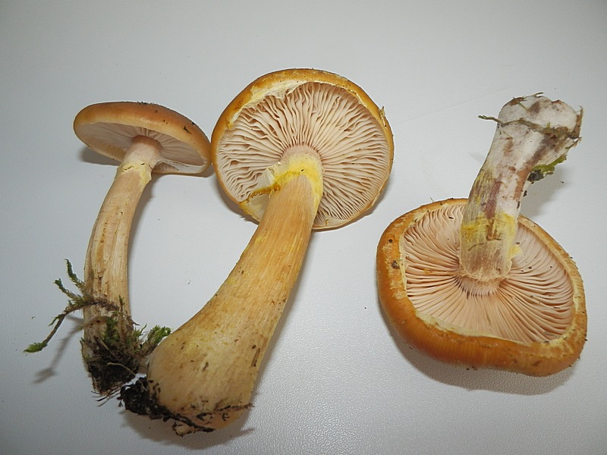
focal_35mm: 24
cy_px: 228
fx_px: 421
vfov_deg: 56.8
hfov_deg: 71.6
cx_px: 304
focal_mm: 4.2
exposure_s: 1/40
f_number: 7.9
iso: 160
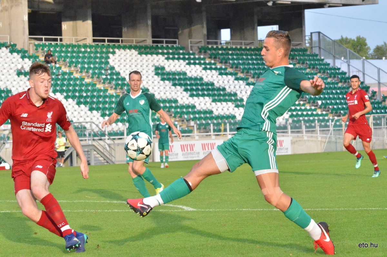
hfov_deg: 11.0
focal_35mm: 188
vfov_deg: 7.3
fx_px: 2012
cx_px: 194
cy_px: 128
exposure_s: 1/2000
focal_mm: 125
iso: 6400
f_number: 10
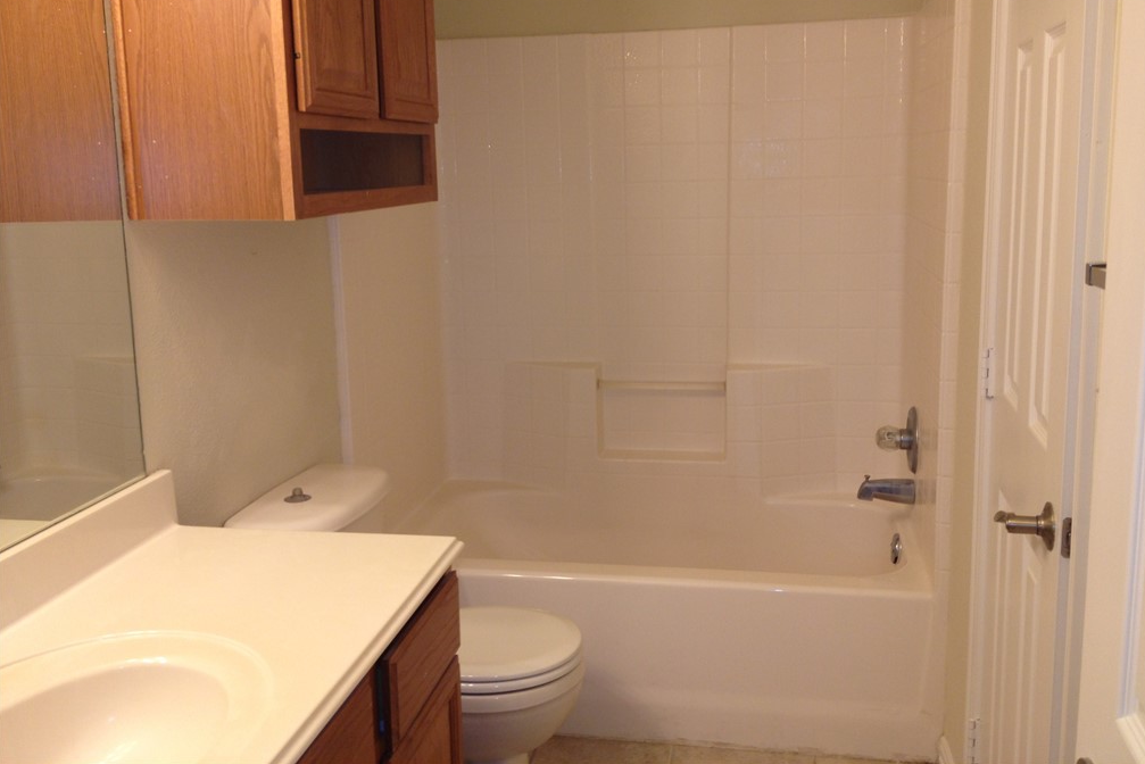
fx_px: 1177
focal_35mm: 37
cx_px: 580
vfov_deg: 35.9
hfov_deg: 51.9
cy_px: 329
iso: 64
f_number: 2.4
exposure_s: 1/20
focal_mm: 4.28
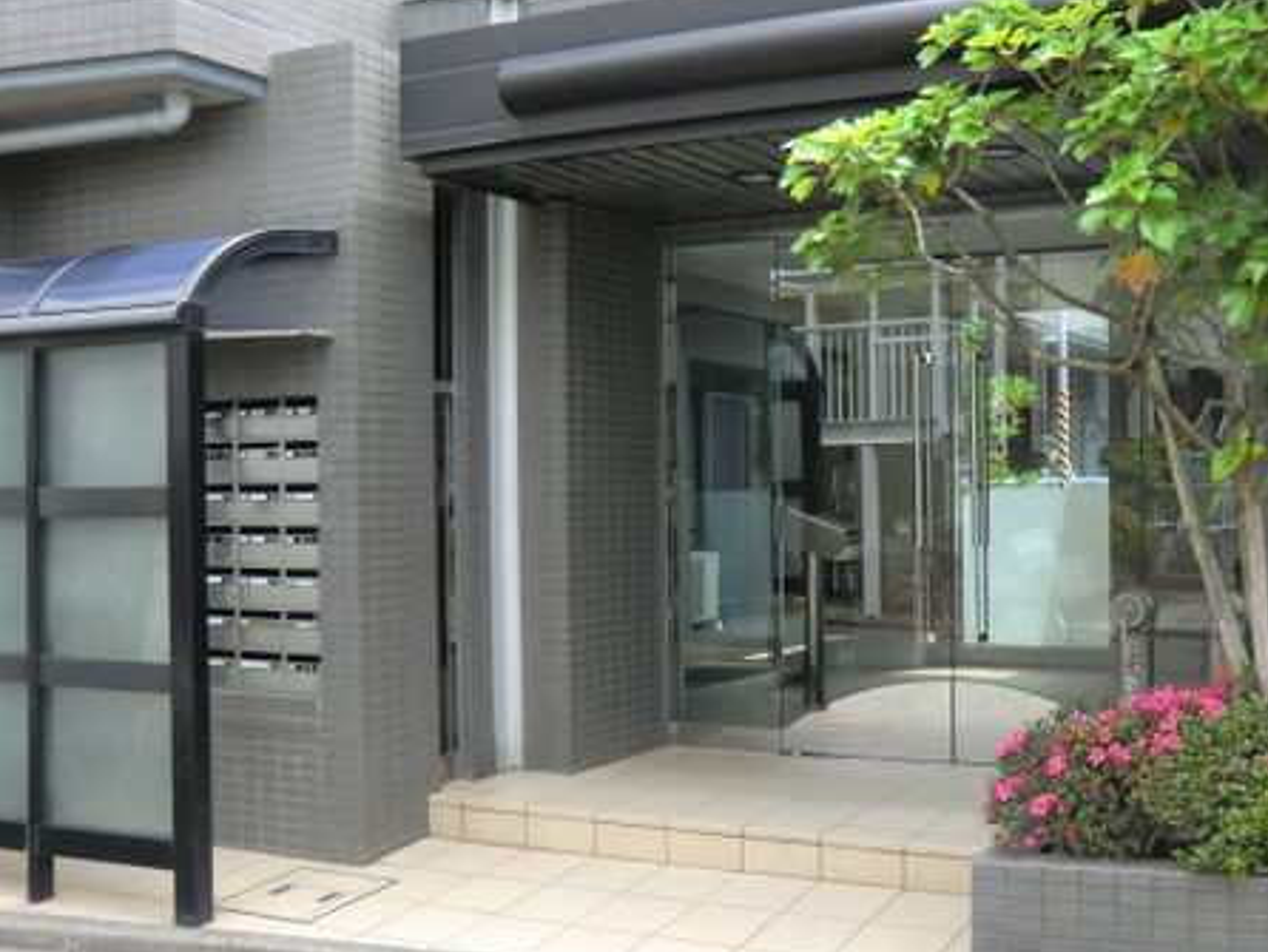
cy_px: 486
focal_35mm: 39
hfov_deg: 47.1
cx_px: 847
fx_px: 1429
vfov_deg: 36.9
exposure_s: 1/100
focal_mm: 5.2
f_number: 3.5
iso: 64
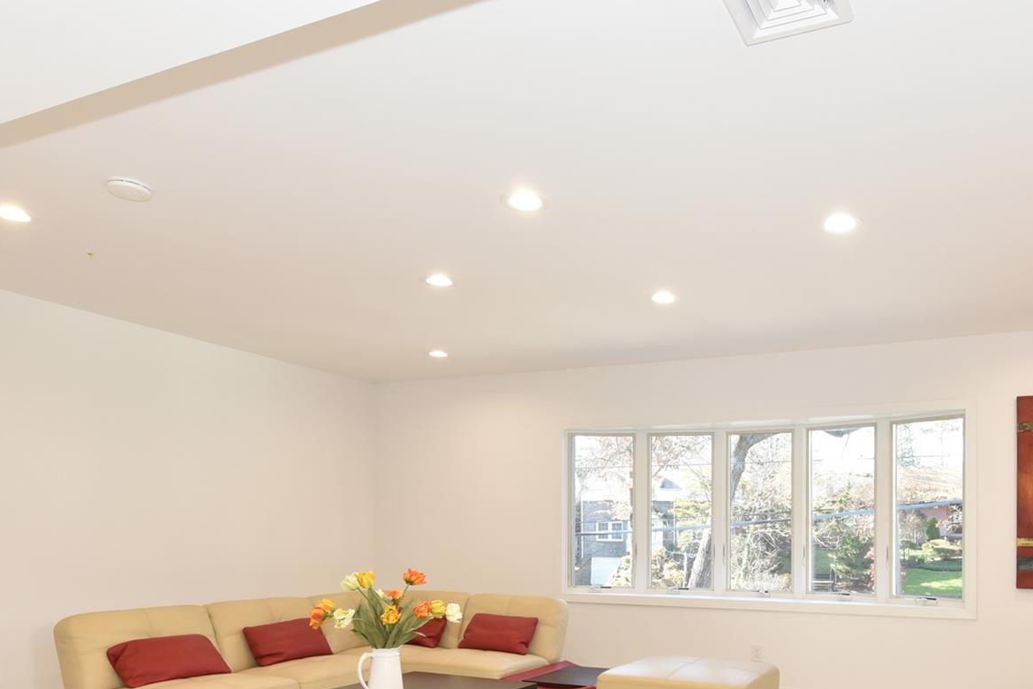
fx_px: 804
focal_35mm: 28
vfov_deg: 44.9
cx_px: 694
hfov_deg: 63.7
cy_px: 517
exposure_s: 1/30
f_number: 11
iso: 1250
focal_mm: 16
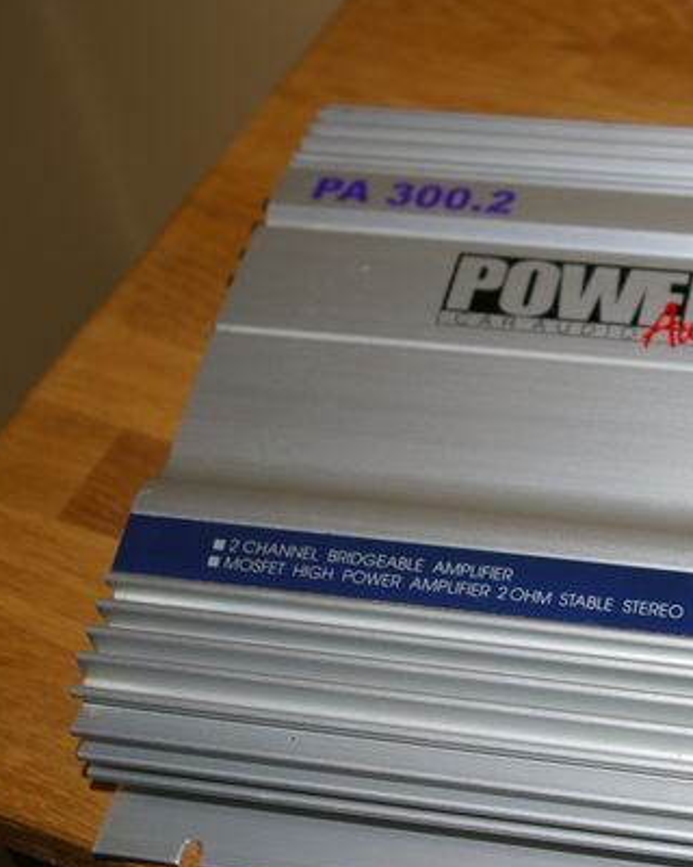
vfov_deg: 24.2
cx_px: 632
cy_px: 453
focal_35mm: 79
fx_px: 2019
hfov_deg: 19.1
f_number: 4.5
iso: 200
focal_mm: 35
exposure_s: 1/45
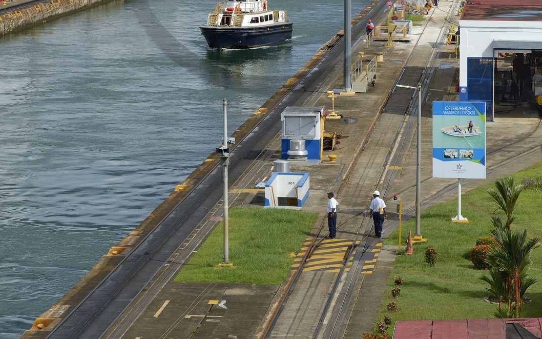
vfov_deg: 8.4
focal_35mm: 154
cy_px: -65
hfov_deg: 13.6
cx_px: 271
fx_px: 2275
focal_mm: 100
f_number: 14
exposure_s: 1/320
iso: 200
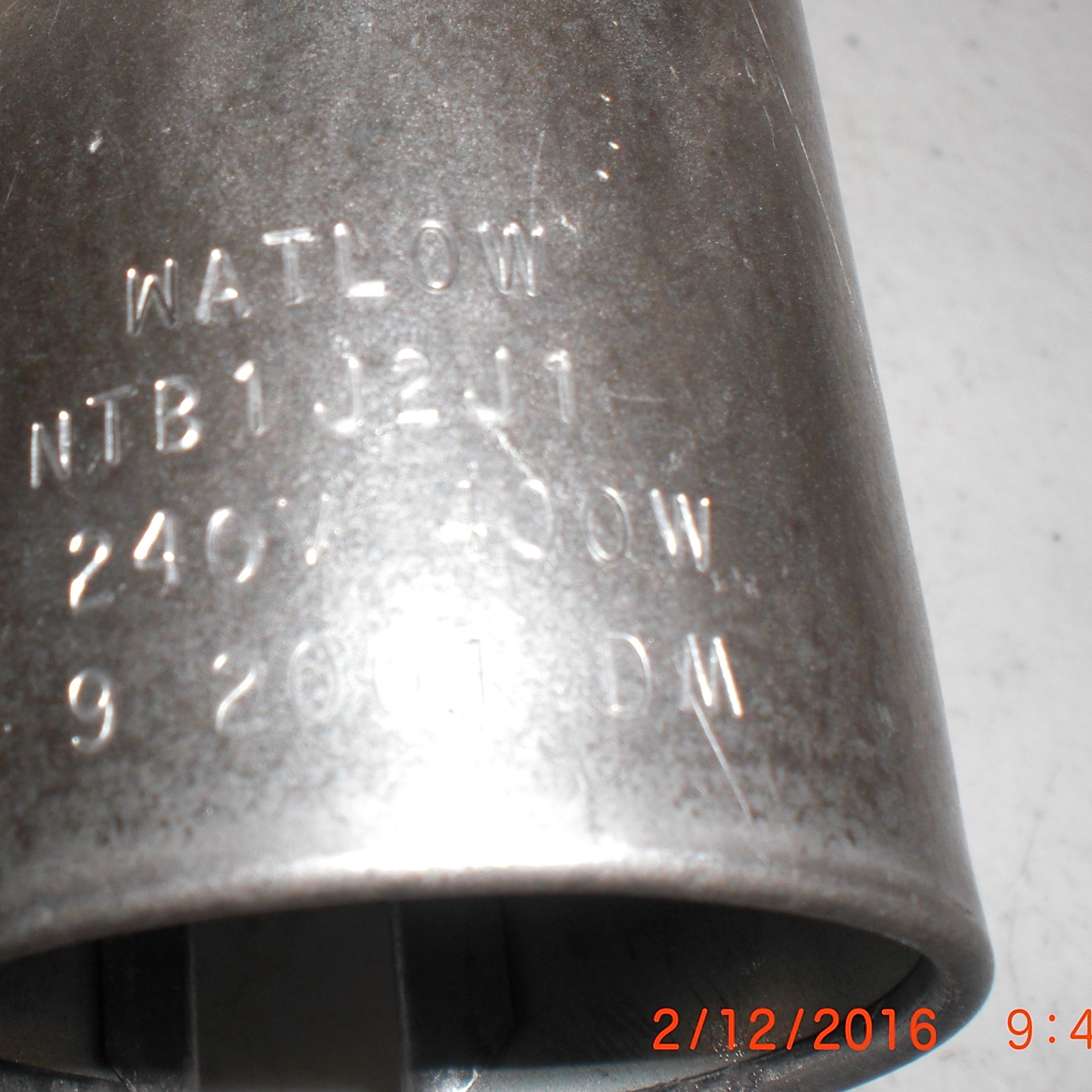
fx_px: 2213
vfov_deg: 27.7
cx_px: 309
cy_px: 430
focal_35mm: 62
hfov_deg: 27.4
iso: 64
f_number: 5.6
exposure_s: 1/60
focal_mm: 6.3
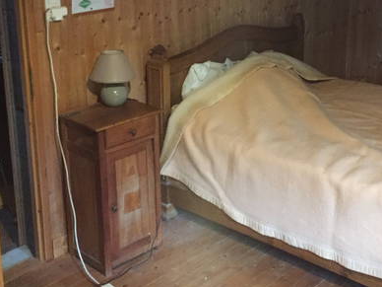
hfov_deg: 32.4
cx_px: 261
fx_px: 651
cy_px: 71
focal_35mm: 59
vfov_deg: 24.5
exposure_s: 1/17
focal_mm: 4.15
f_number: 2.2
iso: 320
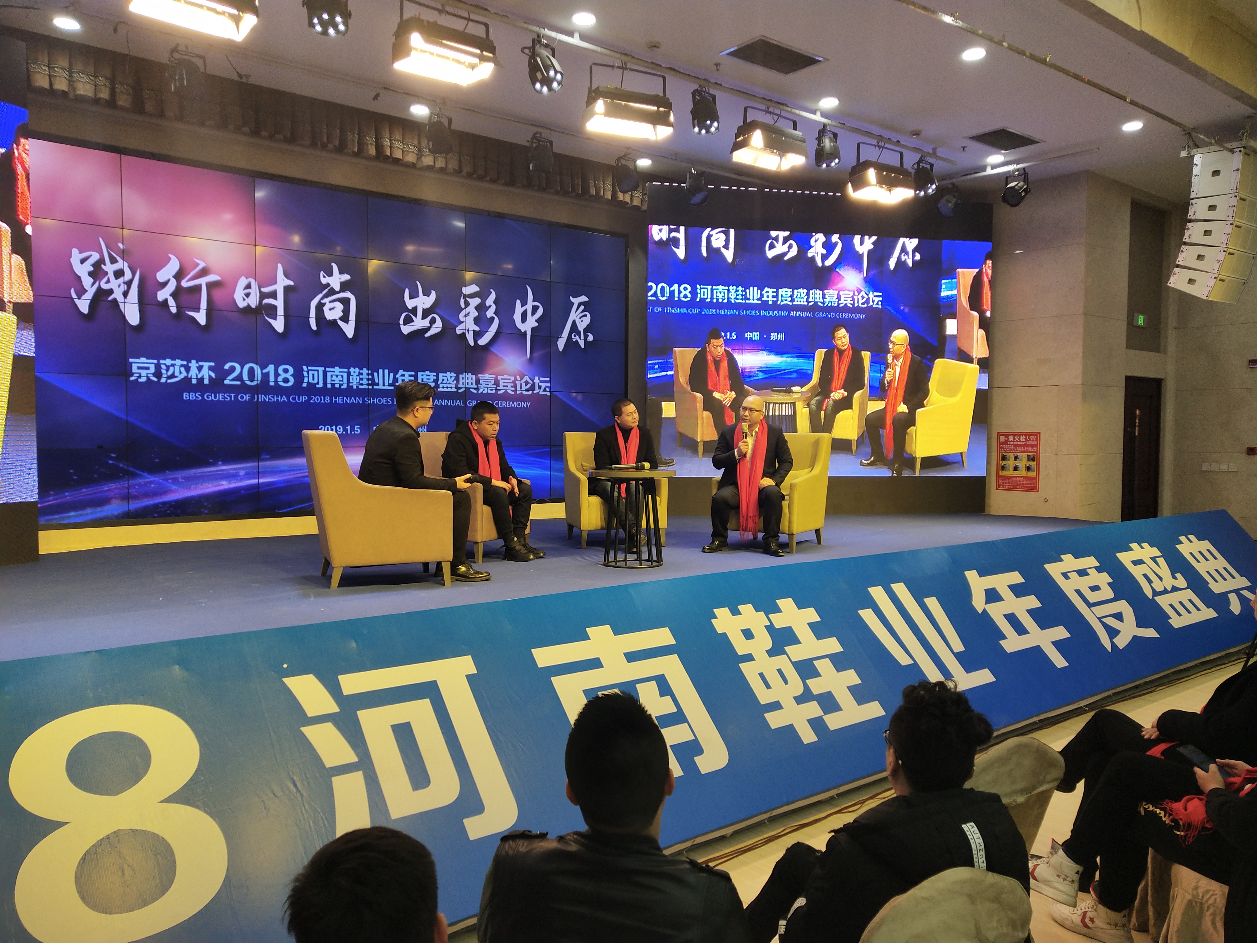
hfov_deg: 60.0
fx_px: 1089
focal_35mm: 30
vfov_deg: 46.8
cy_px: 472
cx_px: 628
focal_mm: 3.95
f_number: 1.8
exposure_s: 1/100
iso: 159
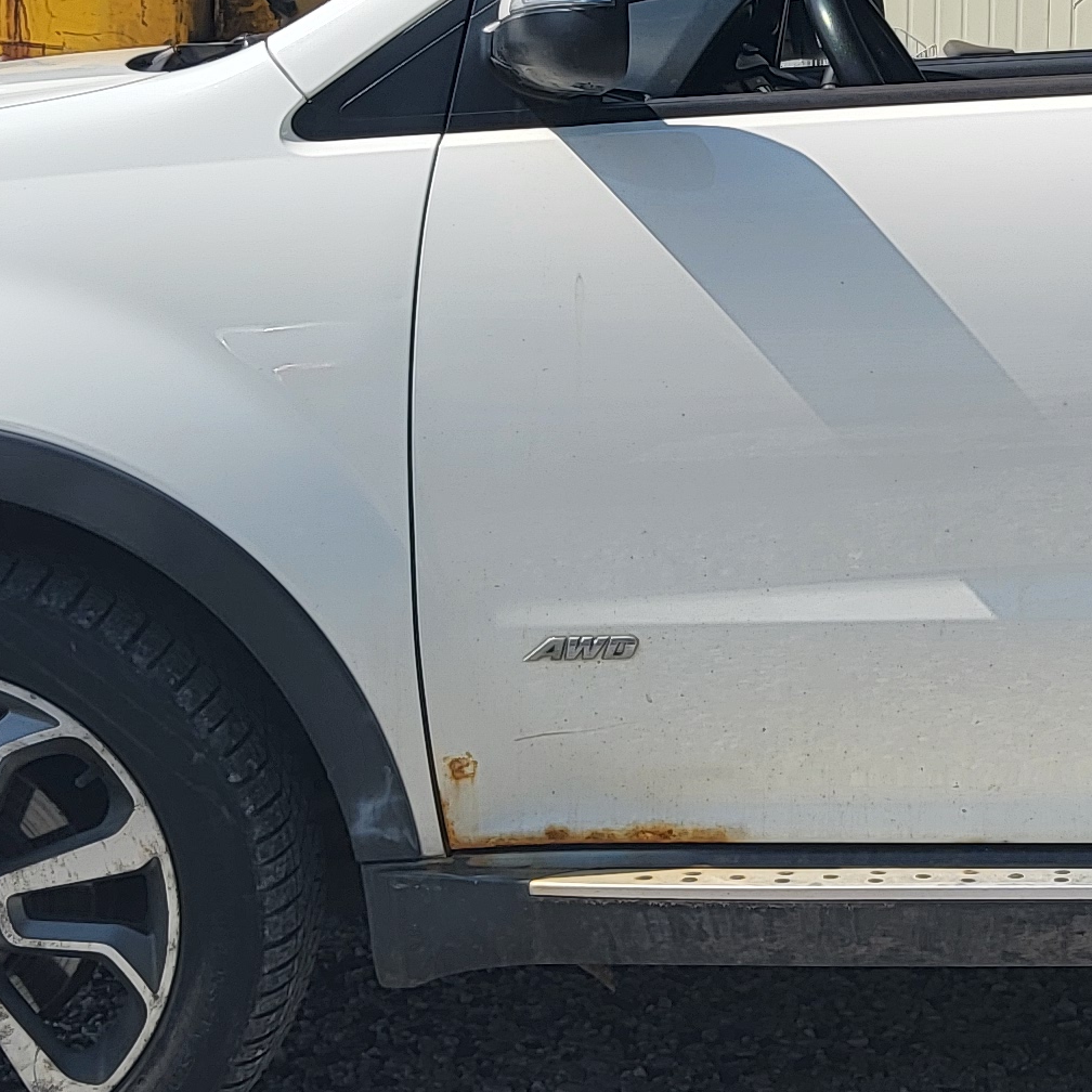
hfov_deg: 17.9
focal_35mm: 93
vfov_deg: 18.6
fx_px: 3319
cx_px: 1248
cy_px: 358
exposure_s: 1/876
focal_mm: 3.98
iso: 12
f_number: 1.8
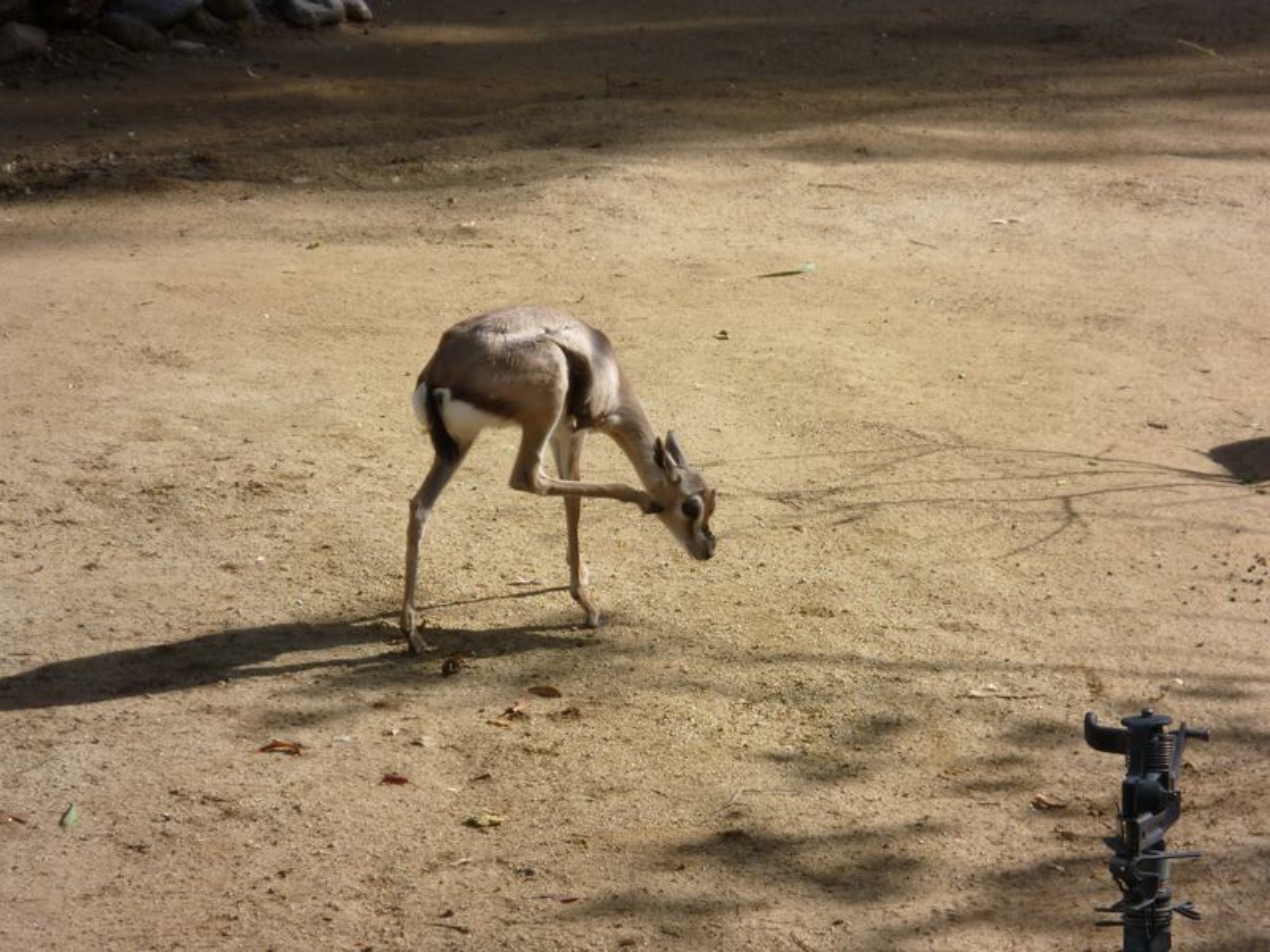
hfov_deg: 14.1
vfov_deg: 10.6
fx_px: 5136
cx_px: 635
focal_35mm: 140
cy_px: 476
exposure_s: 1/125
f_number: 6.9
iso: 80
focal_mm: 25
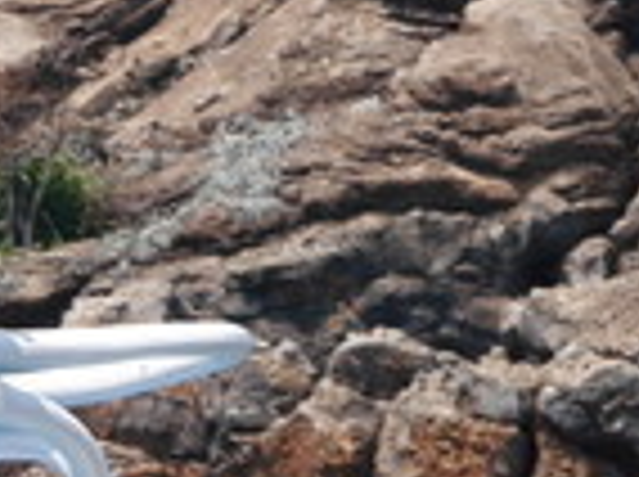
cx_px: -248
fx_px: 17120
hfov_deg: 2.1
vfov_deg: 1.6
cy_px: 364
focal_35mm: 929
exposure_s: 1/500
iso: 160
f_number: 6.3
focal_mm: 103
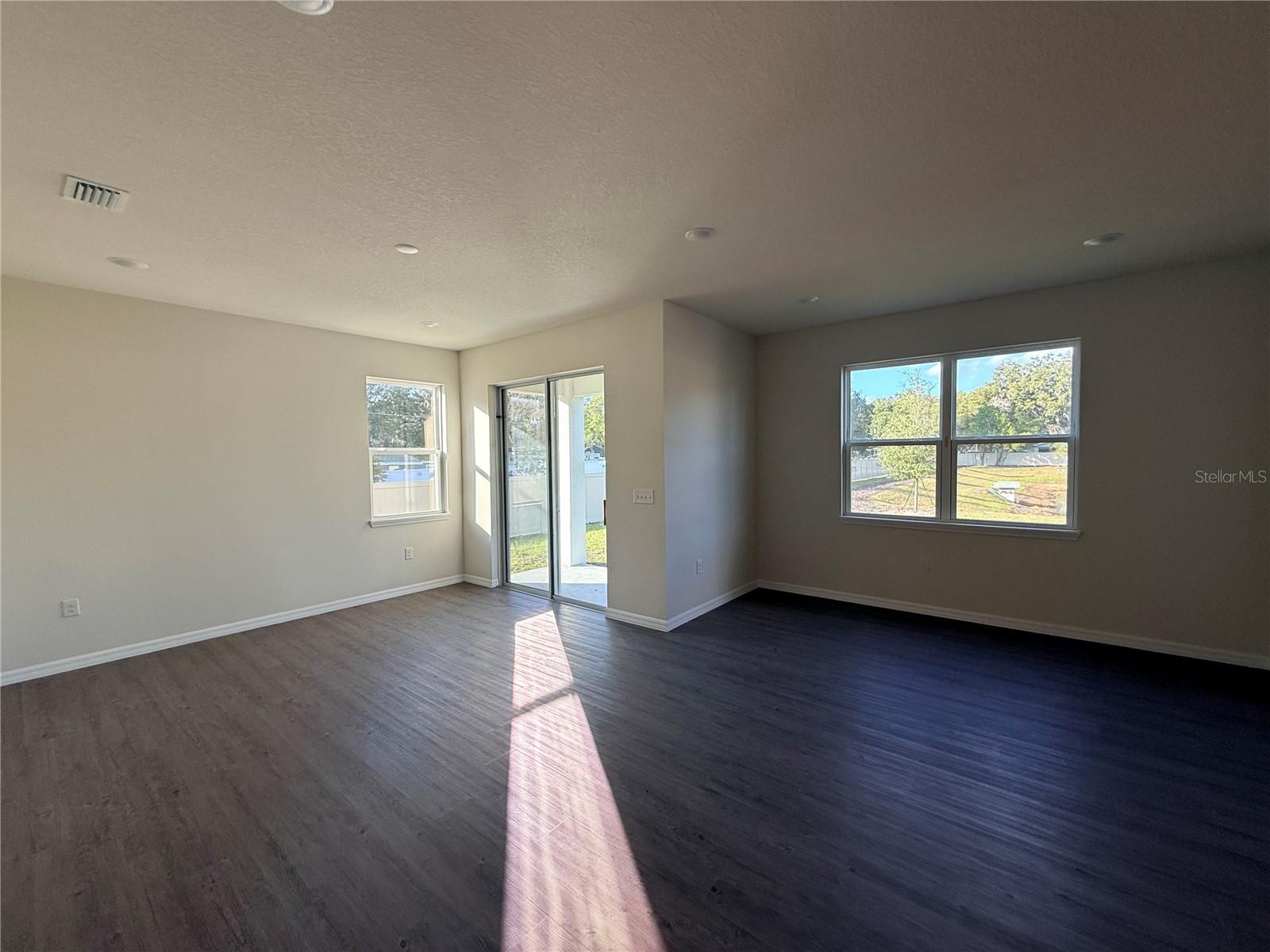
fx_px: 514
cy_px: 476
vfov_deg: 85.7
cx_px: 635
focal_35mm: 14
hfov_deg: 102.1
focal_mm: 2.22
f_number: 2.2
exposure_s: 1/203
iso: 64
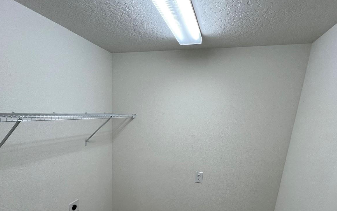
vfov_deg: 58.9
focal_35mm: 19
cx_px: 161
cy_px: 159
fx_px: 175
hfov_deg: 87.9
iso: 100
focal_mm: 1.57
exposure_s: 1/120
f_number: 1.8
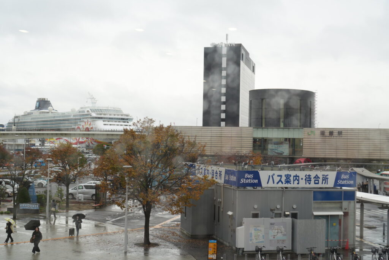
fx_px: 568
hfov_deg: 37.8
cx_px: 194
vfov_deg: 25.8
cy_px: 130
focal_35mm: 52
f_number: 4.5
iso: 100
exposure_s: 1/80
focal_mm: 35
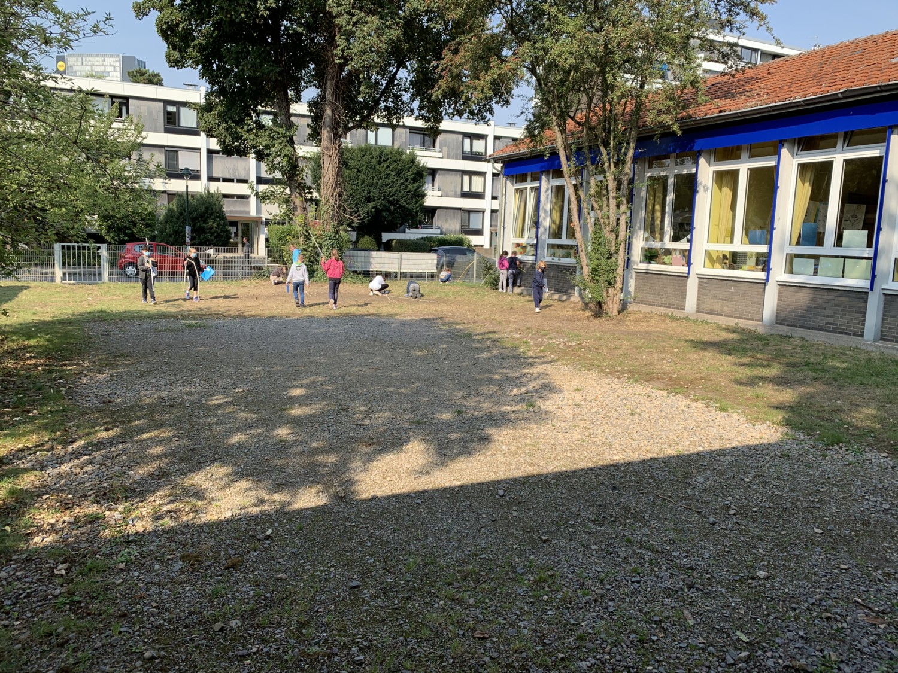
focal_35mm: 26
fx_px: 674
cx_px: 449
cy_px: 336
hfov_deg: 67.3
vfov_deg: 53.1
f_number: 1.8
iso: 25
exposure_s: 1/919
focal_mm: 4.25
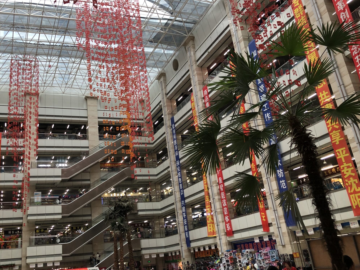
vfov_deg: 39.6
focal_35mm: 36
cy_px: 117
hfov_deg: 50.9
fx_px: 374
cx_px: 139
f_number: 1.8
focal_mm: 4
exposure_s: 1/33
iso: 20
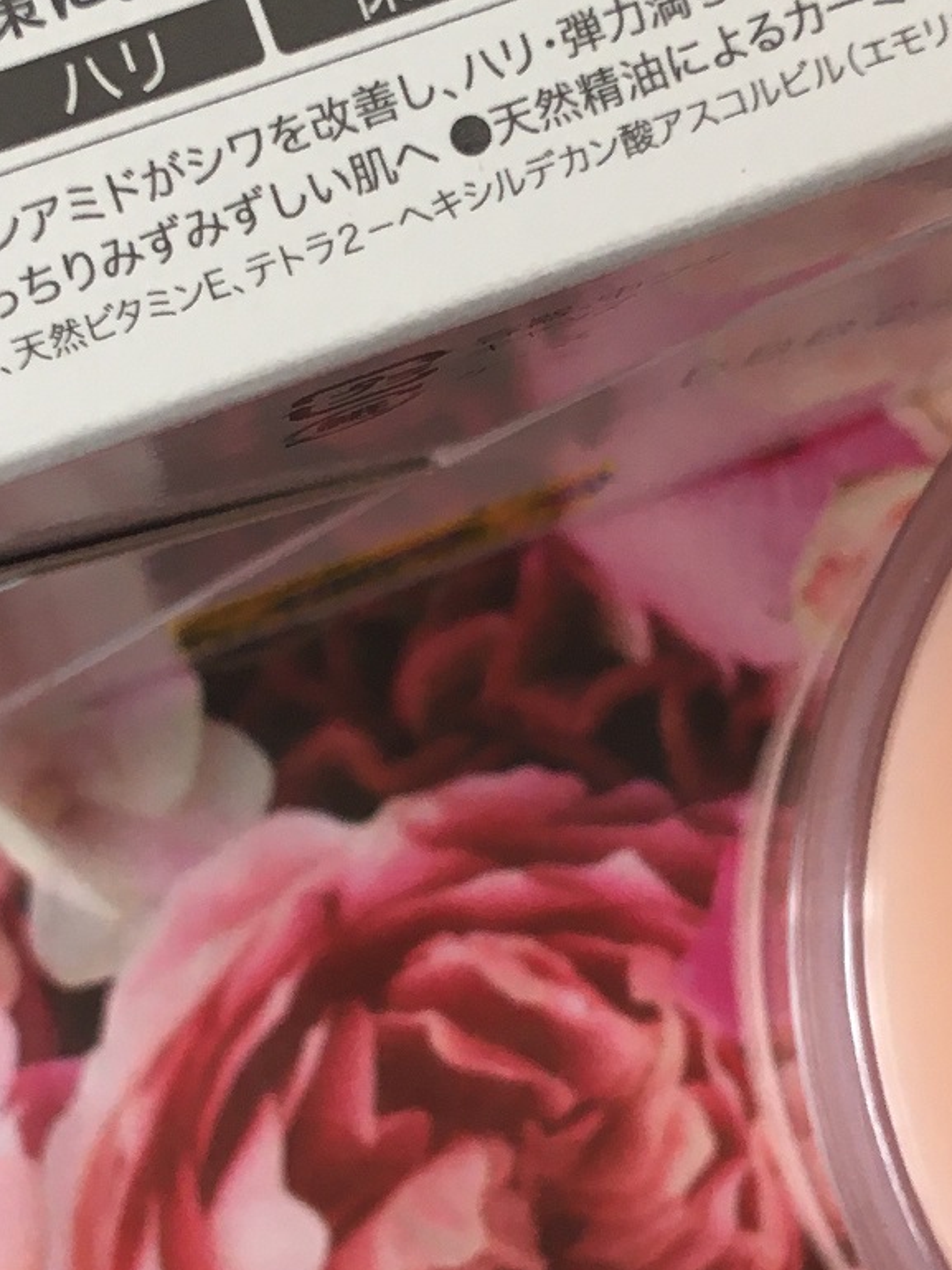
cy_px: 780
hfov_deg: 19.4
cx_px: 442
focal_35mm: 76
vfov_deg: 25.6
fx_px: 2786
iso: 25
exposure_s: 1/30
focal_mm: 4.15
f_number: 2.2
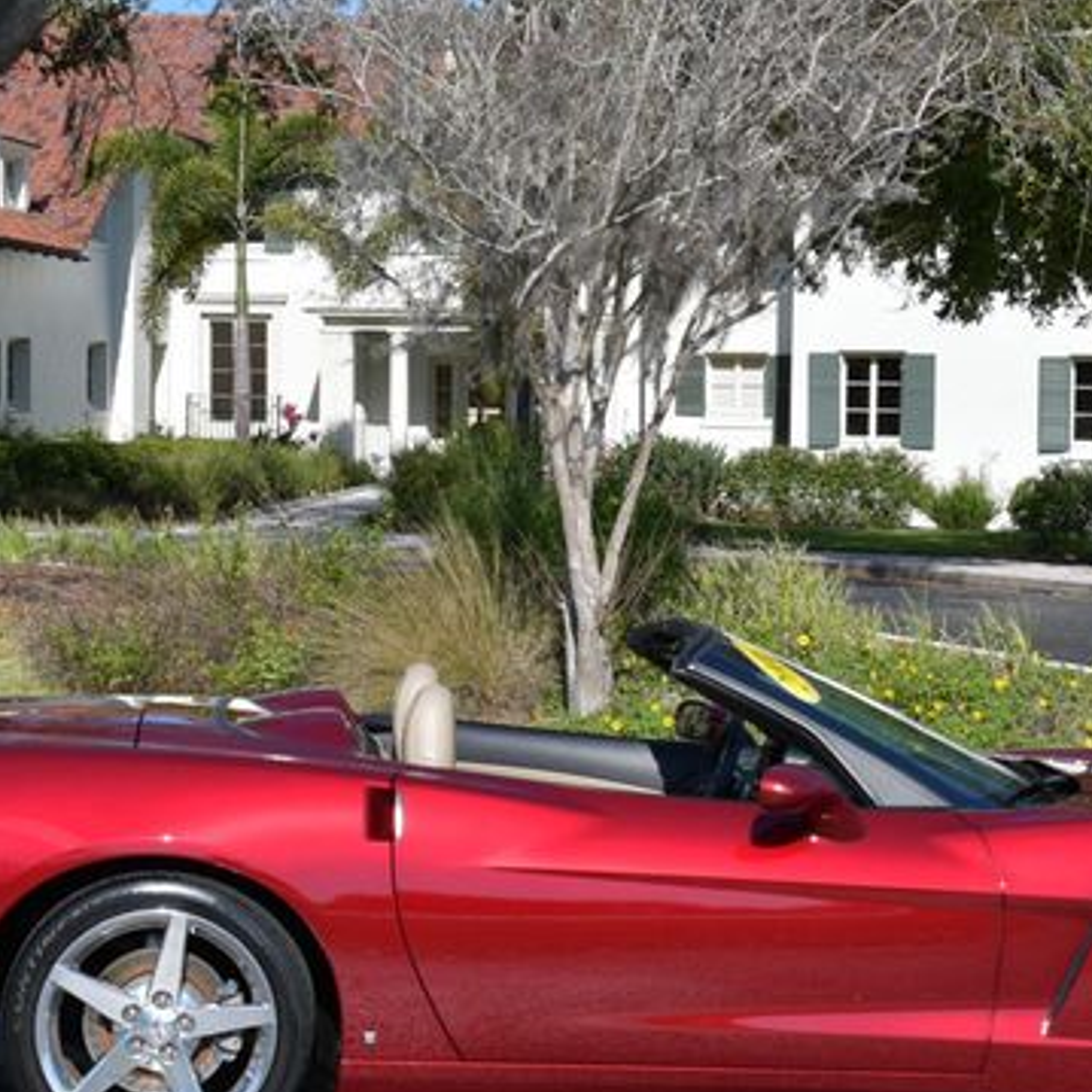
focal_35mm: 85
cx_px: 724
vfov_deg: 20.4
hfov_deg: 20.3
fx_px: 3034
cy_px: 645
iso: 100
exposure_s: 1/320
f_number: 8
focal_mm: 28
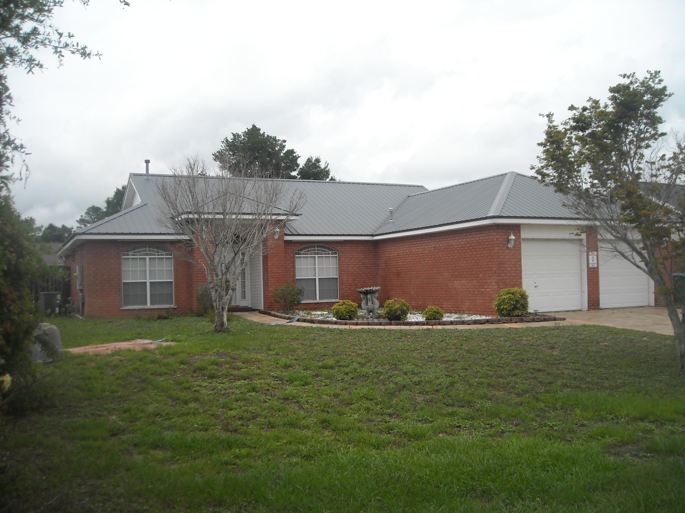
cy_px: 256
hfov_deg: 52.6
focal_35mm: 35
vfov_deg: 40.7
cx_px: 342
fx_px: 693
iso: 64
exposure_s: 1/239
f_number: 5.6
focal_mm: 5.7
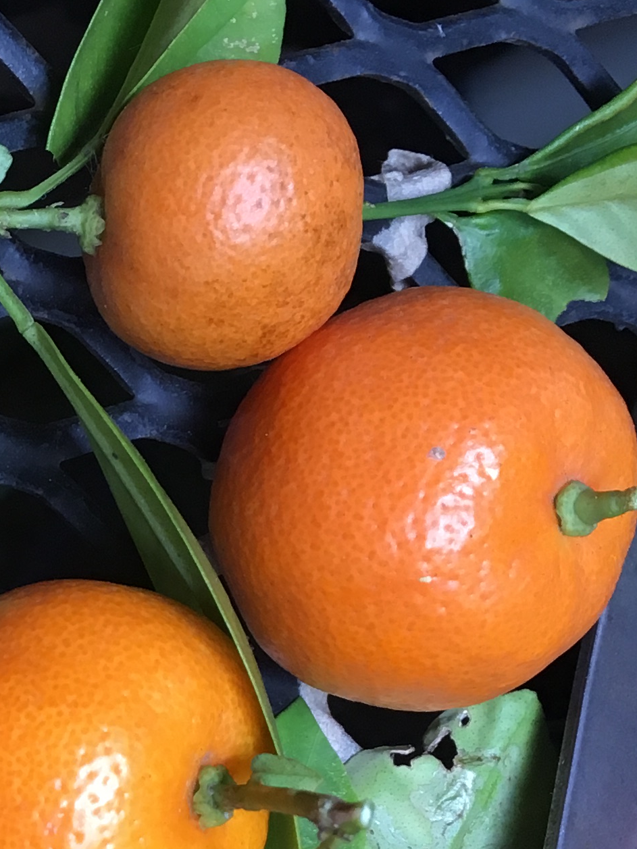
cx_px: -365
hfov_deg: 14.6
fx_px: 2281
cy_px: 797
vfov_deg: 20.6
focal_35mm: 93
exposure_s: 1/30
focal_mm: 4.15
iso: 25
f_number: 2.2
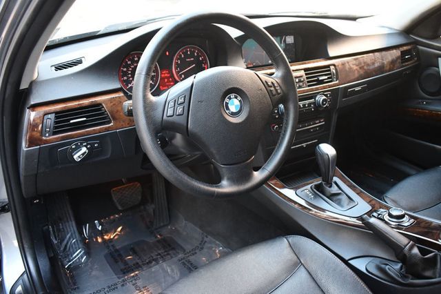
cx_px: 220
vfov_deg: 42.3
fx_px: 380
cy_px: 147
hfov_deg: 60.3
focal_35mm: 31
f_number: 3.8
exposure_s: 1/125
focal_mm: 21
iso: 2800
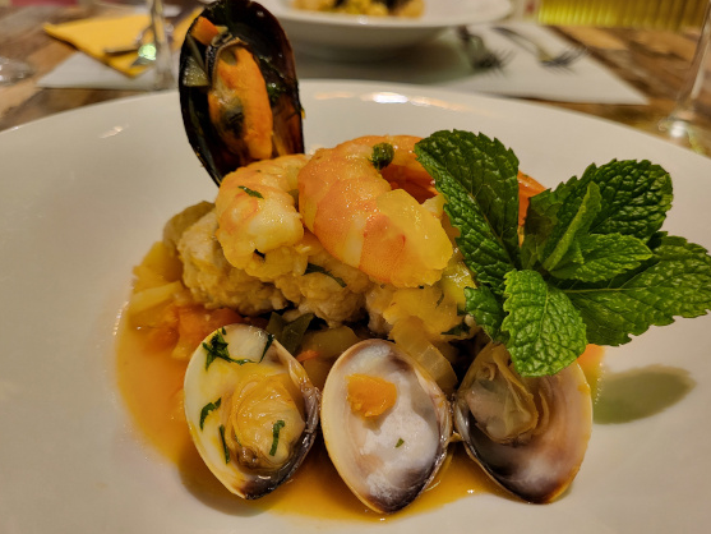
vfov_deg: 49.8
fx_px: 575
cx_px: 375
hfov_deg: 63.4
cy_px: 271
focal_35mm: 28
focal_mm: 5.4
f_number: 1.8
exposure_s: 1/50
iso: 640
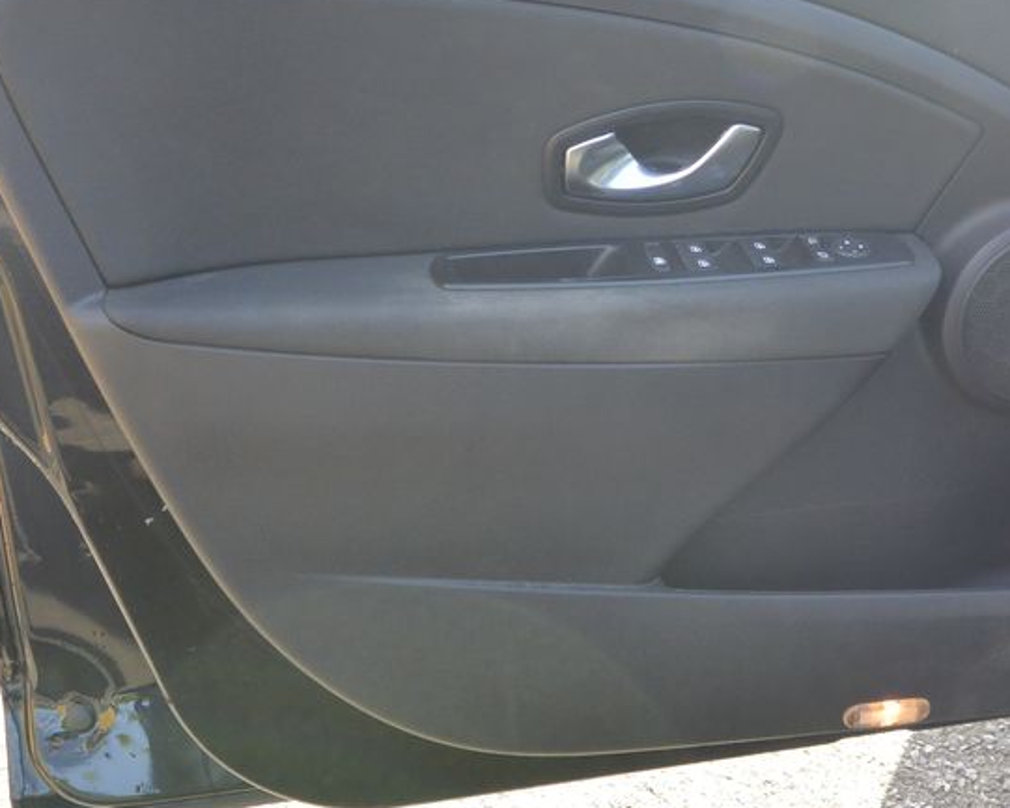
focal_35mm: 48
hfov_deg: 38.4
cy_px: 298
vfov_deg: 31.3
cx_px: 661
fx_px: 1435
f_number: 3.5
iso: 200
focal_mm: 10
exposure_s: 1/200
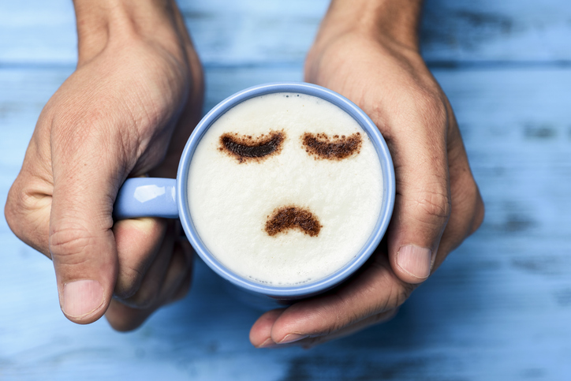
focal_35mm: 60
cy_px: 190
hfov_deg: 33.4
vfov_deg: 22.6
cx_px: 286
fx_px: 952
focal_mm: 60
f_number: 4.5
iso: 64
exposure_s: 1/125
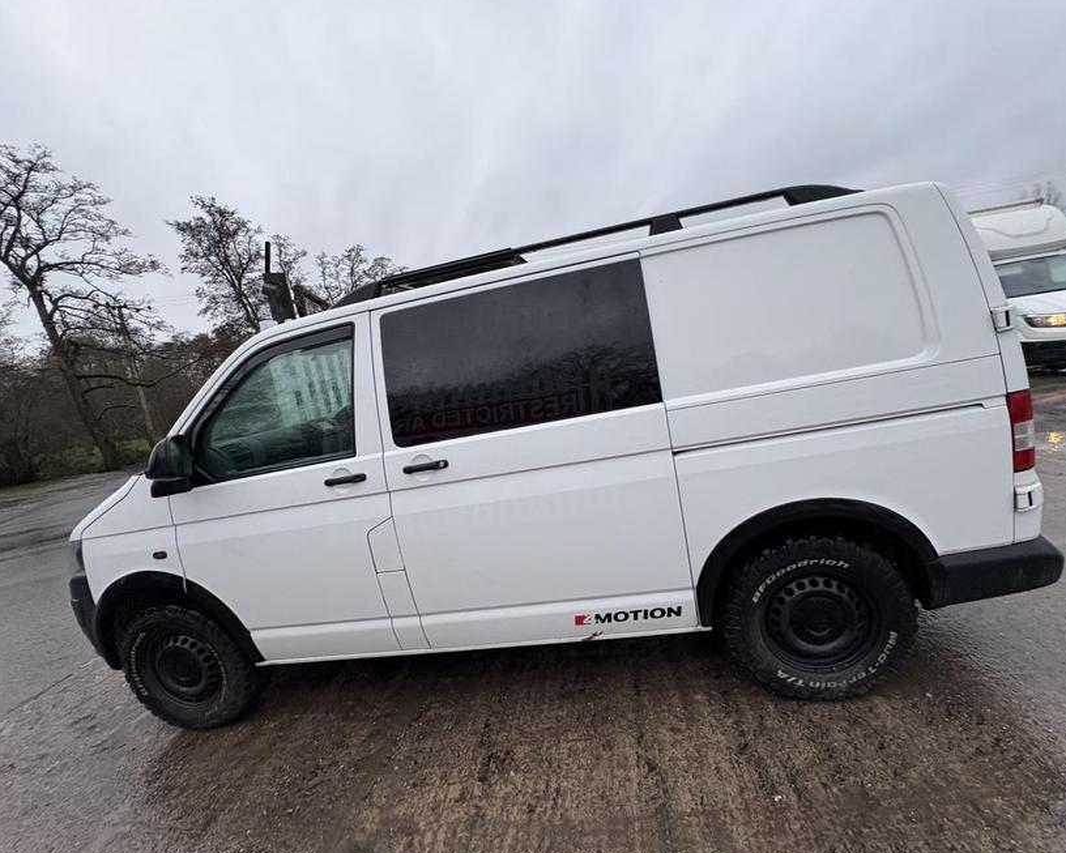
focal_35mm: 15
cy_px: 431
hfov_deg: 96.7
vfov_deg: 84.0
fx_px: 473
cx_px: 563
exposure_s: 1/82
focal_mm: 2.22
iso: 250
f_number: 2.2
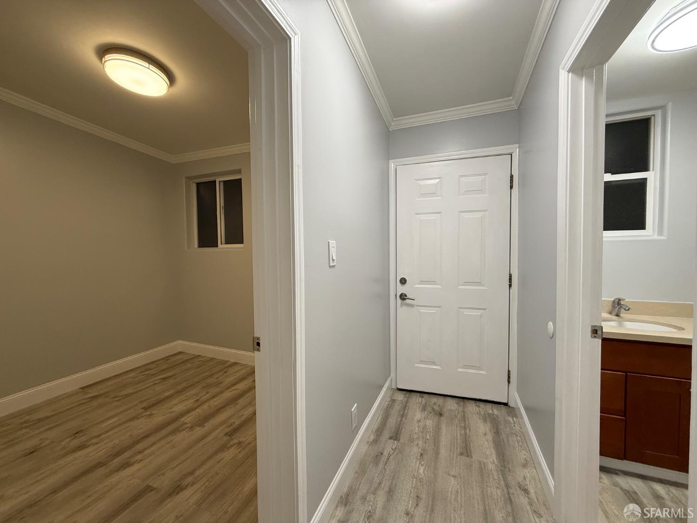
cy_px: 262
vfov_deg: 85.7
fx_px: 282
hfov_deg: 102.1
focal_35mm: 14
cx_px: 348
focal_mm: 2.22
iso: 200
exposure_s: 1/120
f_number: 2.2
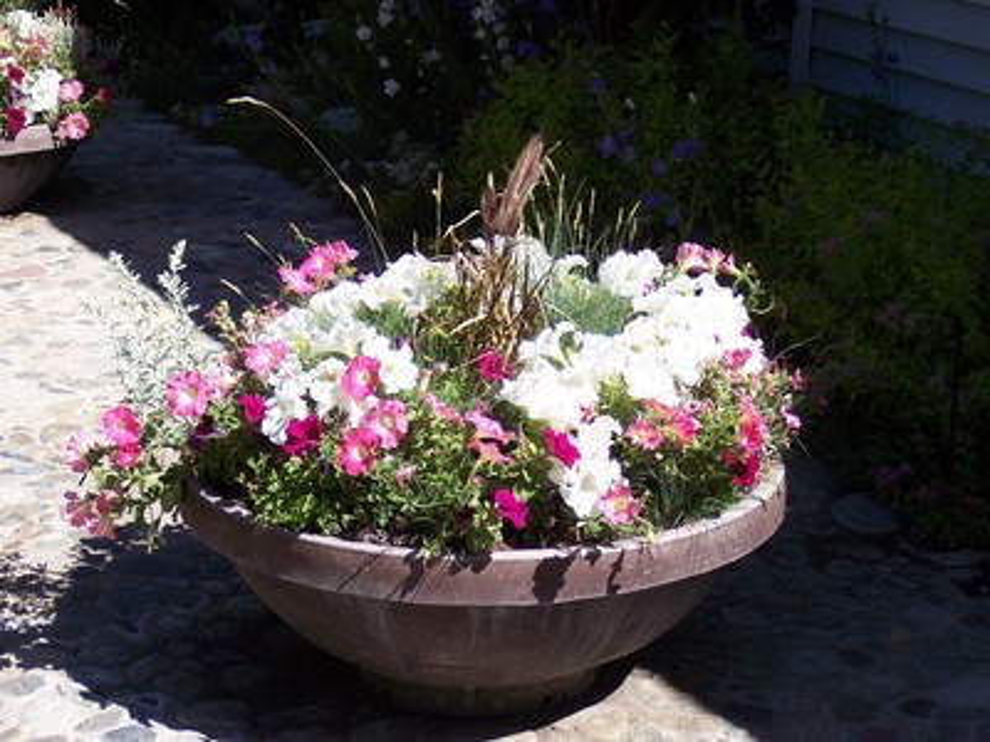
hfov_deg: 21.5
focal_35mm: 91
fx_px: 2603
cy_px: 371
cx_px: 495
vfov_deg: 16.2
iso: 100
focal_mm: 18.7
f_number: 4.1
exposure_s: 1/500
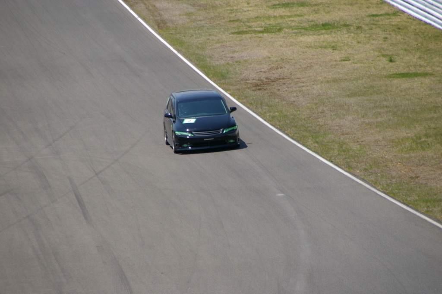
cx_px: 221
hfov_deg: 5.5
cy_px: 147
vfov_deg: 3.7
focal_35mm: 375
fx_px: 4602
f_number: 9.5
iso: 200
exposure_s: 1/500
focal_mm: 250
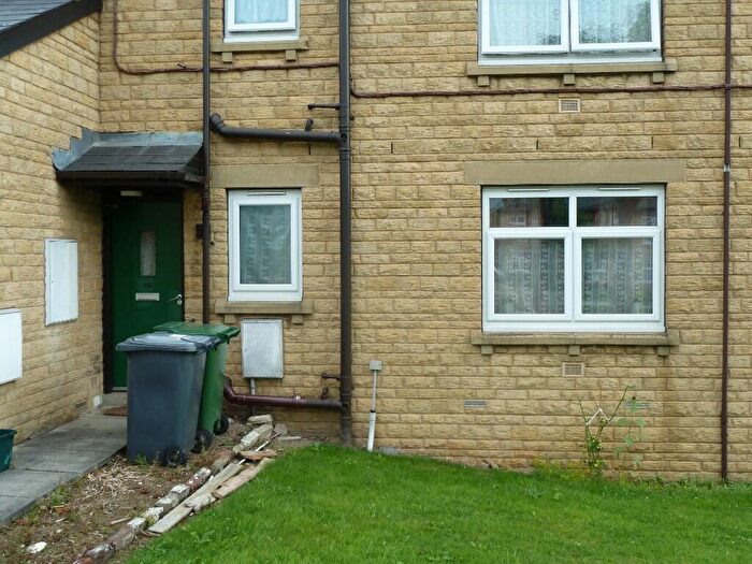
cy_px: 282
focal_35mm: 35
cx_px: 376
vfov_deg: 40.7
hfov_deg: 52.6
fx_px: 760
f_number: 4
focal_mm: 5.7
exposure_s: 1/100
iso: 80
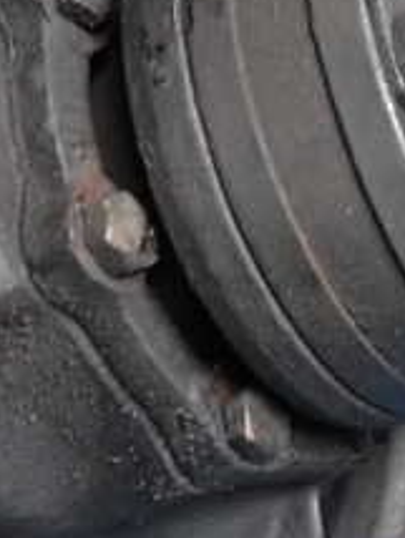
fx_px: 1308
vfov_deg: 23.0
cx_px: 626
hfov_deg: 16.0
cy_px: 126
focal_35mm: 84
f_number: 2.3
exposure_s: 1/30
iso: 400
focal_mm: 5.4
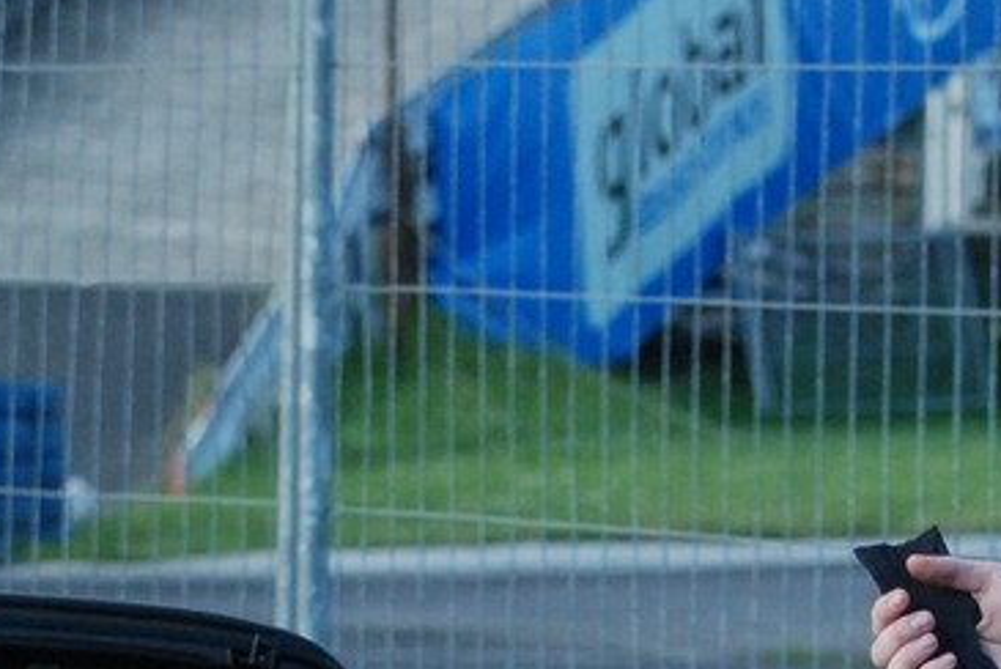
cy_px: 1139
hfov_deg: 3.7
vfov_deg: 2.5
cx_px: 359
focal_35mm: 552
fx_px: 15360
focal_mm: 70
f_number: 4.5
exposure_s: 1/640
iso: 500
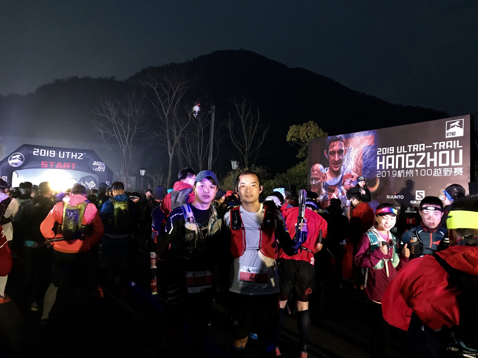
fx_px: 387
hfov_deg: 63.4
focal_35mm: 28
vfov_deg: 49.7
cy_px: 179
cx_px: 239
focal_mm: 3.99
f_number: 1.8
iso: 100
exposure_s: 1/6
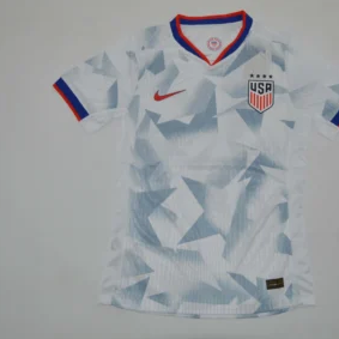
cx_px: 216
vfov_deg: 41.3
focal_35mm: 41
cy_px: 169
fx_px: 450
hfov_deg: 40.9
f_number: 16
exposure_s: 1/200
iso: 400
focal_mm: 21
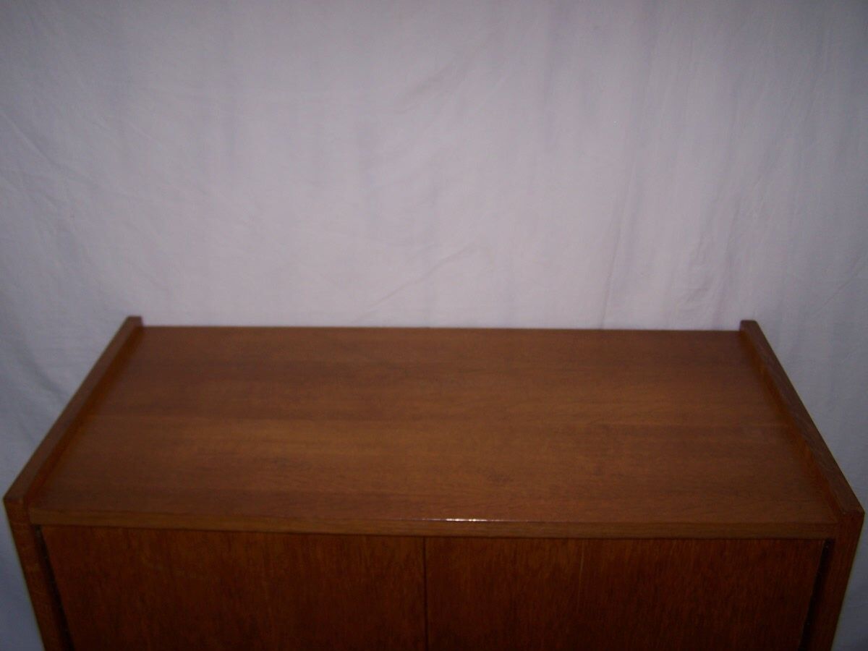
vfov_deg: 37.7
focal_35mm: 38
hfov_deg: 49.0
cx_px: 434
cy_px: 326
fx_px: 953
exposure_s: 1/60
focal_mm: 6.3
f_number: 2.8
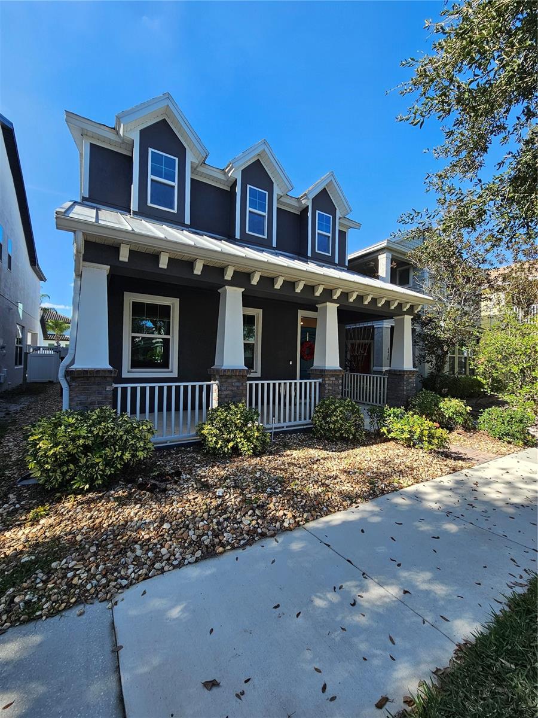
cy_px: 359
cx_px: 269
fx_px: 269
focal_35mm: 13
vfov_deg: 106.2
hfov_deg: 89.9
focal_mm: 2.2
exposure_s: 1/730
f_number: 2.2
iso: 50
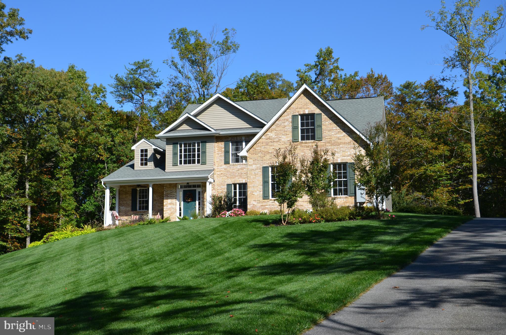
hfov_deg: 37.9
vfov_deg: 25.6
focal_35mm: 52
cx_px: 253
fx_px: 736
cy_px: 168
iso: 100
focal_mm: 35
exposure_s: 1/320
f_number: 8
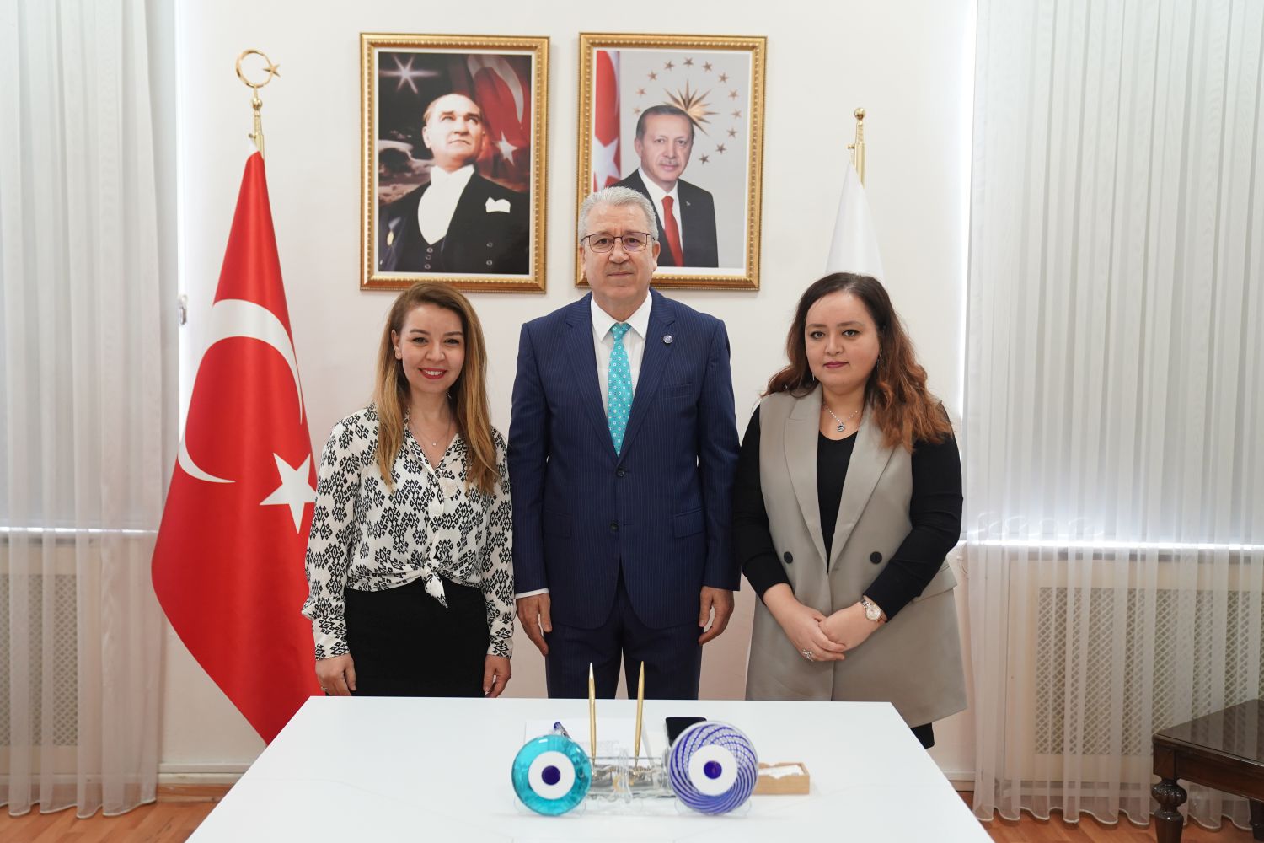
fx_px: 1299
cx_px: 632
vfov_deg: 35.9
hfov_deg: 51.9
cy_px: 422
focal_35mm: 37
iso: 1600
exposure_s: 1/125
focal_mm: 37
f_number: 3.2
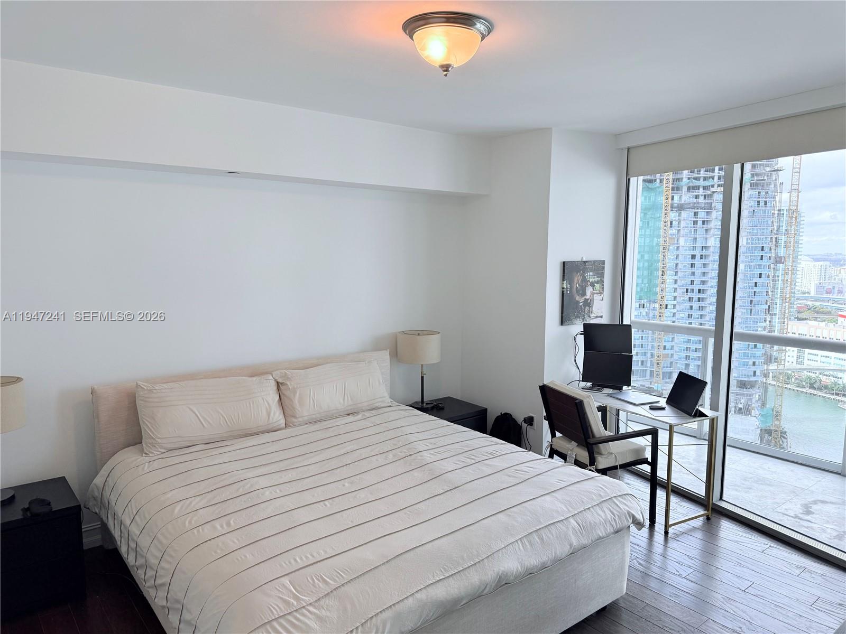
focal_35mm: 24
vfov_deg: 56.8
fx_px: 587
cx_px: 423
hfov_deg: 71.6
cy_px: 317
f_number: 1.78
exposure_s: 1/282
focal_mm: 6.76
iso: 100
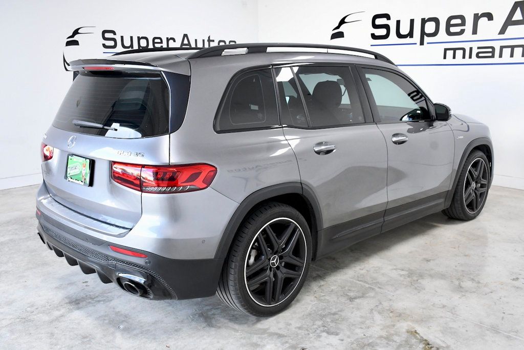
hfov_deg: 53.1
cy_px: 175
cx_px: 262
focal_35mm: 36
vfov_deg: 36.9
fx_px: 524
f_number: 8
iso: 2500
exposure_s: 1/250
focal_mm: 24
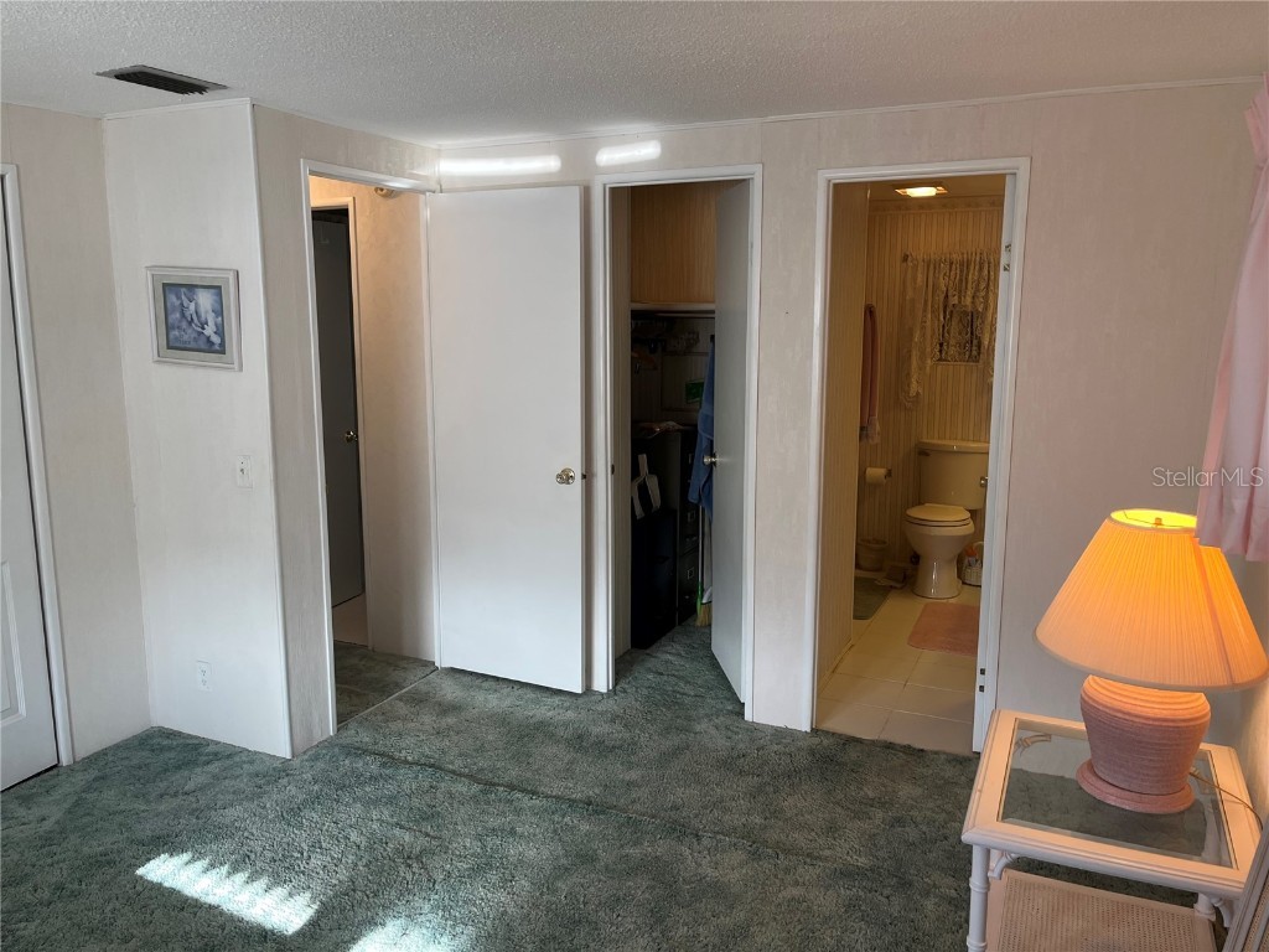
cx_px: 634
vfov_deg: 53.1
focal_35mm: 26
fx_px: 953
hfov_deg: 67.3
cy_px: 476
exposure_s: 1/120
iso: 80
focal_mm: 5.1
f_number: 1.6
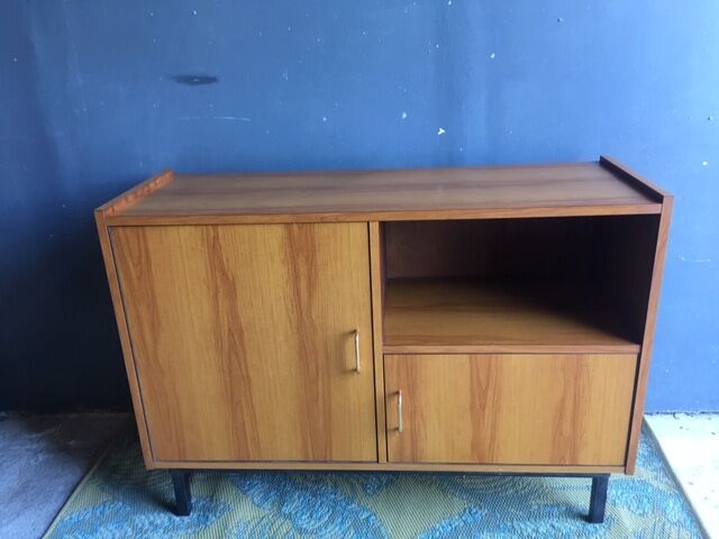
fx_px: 602
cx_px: 360
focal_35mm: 29
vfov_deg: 48.2
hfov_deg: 61.7
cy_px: 270
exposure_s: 1/33
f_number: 2.2
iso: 125
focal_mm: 4.15
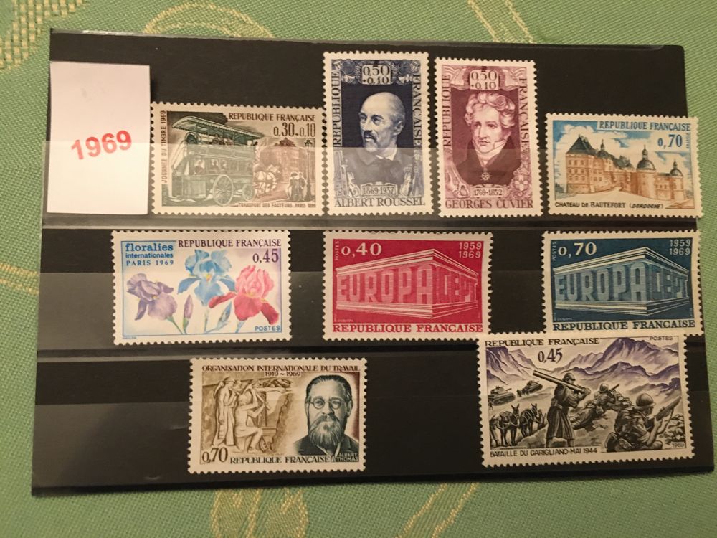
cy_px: 269
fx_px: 601
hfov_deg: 61.7
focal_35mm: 29
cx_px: 358
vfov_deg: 48.2
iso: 400
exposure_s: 1/17
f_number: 2.2
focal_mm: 4.15
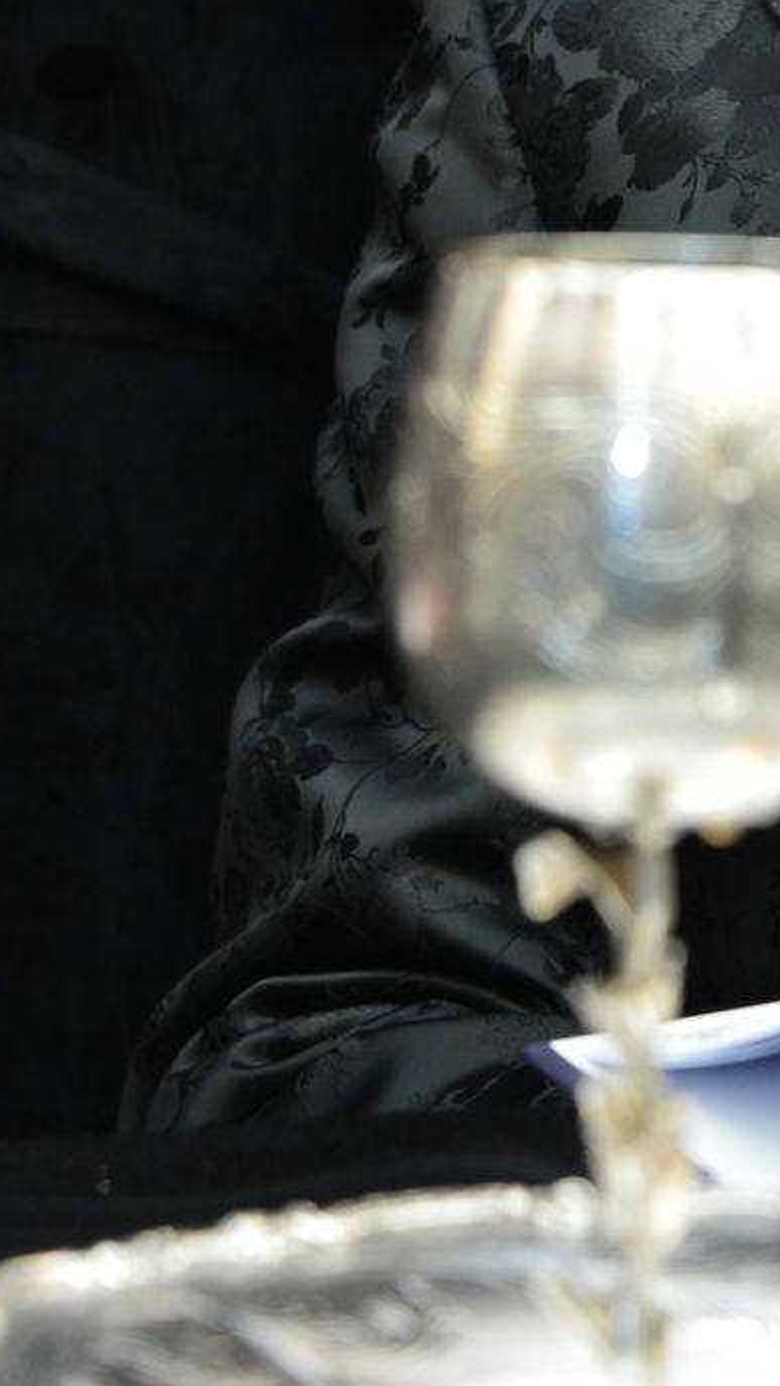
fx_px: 6582
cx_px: 1096
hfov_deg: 6.7
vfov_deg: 11.8
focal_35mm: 179
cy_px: -313
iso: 1000
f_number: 5.6
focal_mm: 56
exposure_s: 1/100
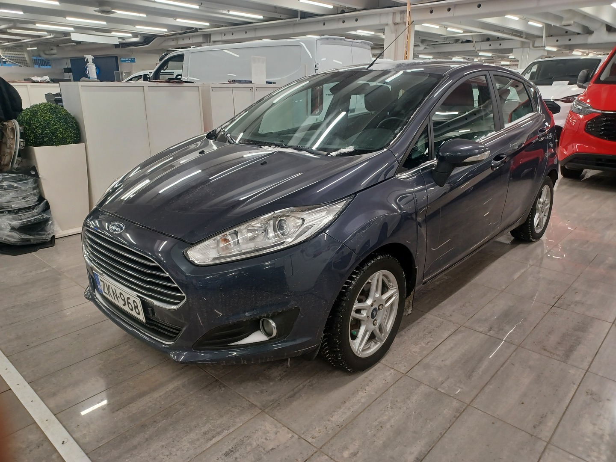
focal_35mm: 25
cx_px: 308
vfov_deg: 54.9
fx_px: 445
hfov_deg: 69.4
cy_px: 231
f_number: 1.8
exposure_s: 1/33
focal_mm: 4.6
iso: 250
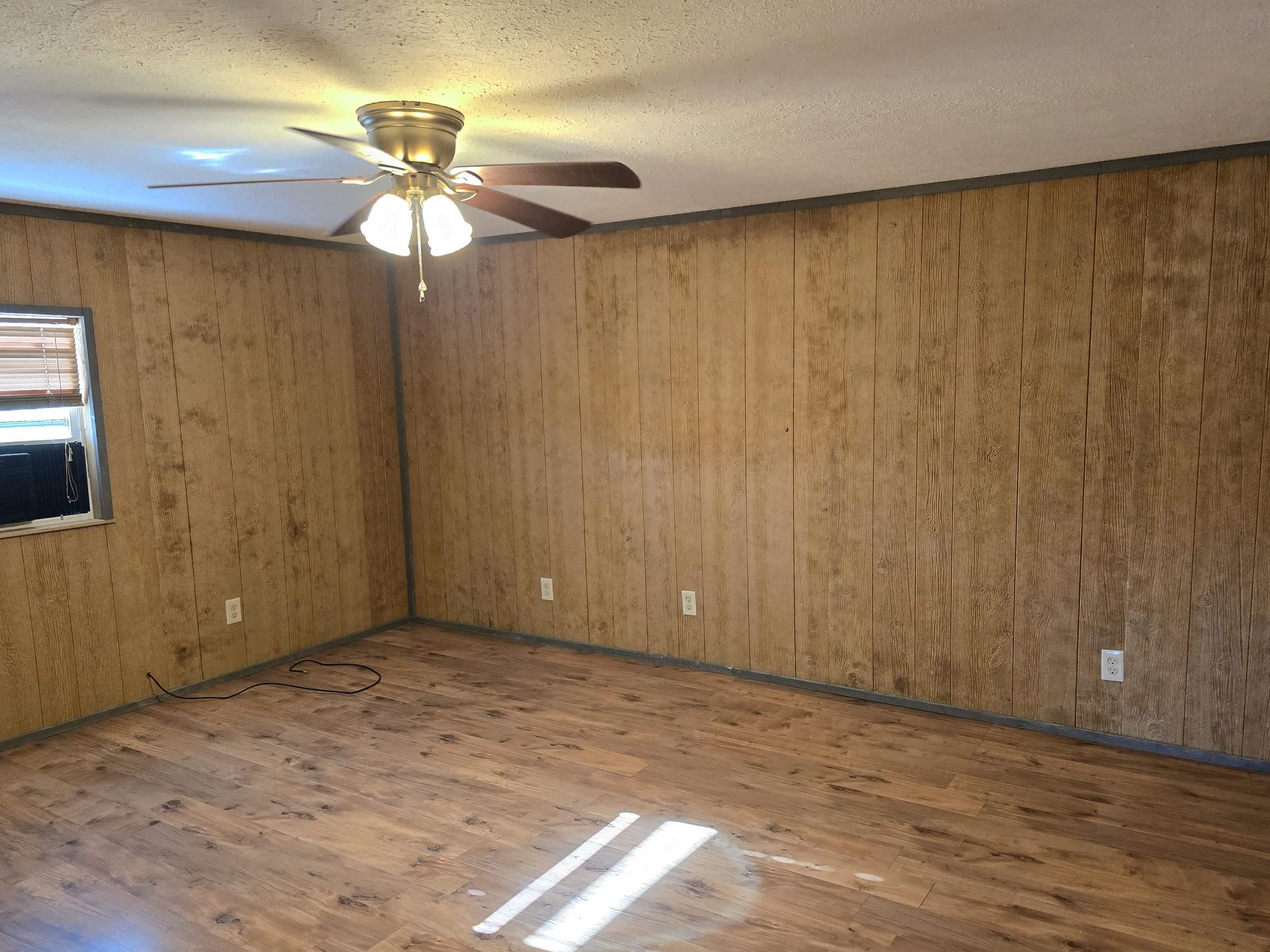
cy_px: 509
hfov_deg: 67.3
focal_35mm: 26
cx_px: 656
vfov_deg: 53.0
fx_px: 954
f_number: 1.7
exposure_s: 1/120
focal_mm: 6.3
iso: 500
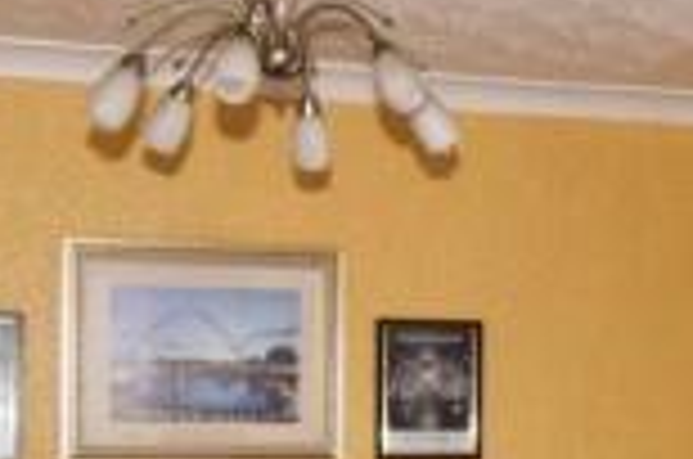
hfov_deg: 19.1
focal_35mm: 100
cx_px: 878
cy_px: 457
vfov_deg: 13.4
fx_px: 1921
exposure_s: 1/60
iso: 1000
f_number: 20
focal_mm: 10
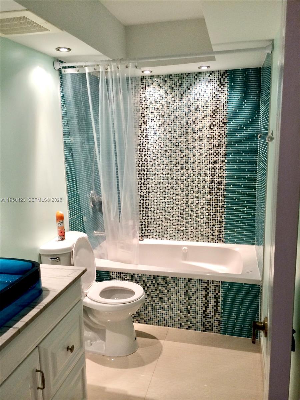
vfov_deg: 60.0
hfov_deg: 46.8
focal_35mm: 30
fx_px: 347
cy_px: 200
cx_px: 150
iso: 80
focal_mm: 4.12
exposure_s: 1/30
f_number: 2.2
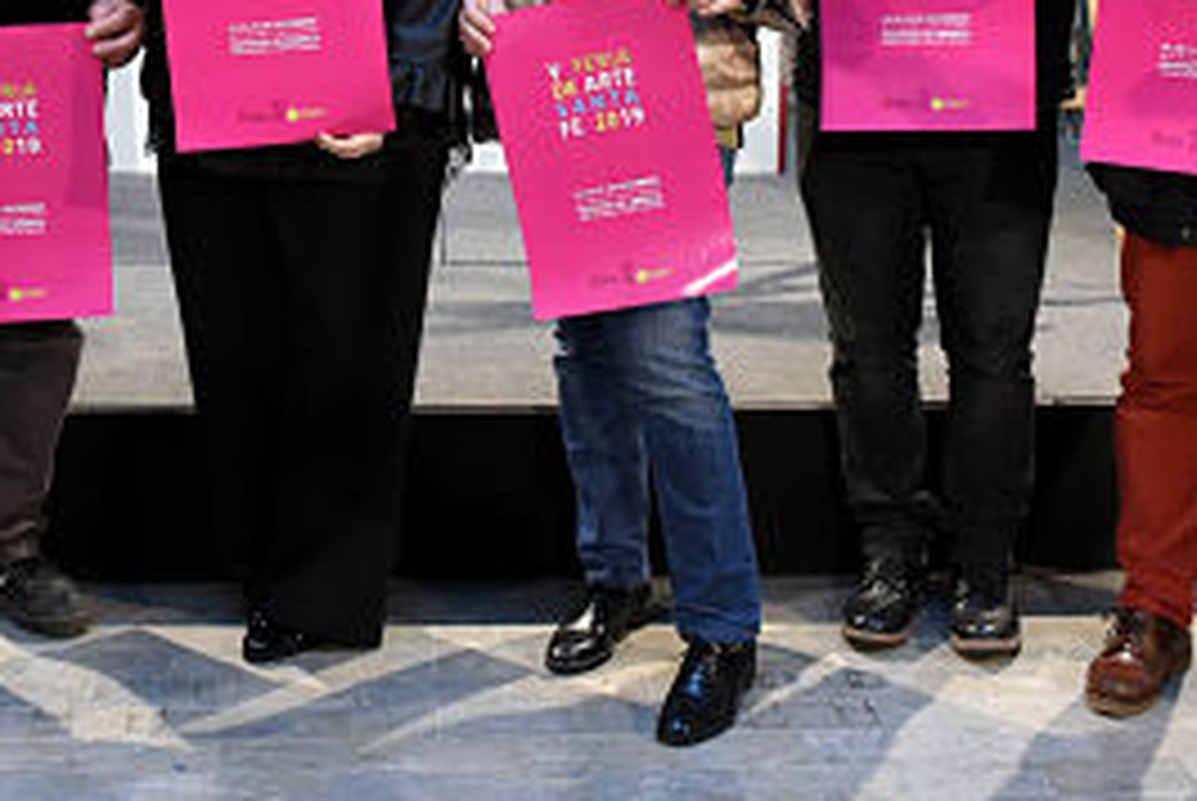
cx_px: 479
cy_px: -22
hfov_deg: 33.3
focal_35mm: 60
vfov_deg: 21.8
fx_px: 1997
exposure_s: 1/125
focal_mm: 24
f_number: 4
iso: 1600
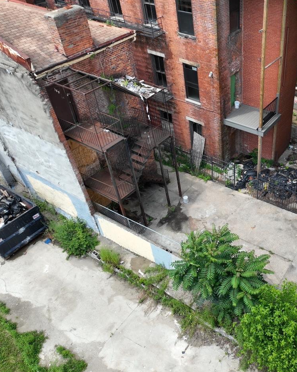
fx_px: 351
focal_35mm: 32
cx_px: 238
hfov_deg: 43.6
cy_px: 189
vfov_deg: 55.7
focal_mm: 12.29
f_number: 2.8
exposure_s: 1/500
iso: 110
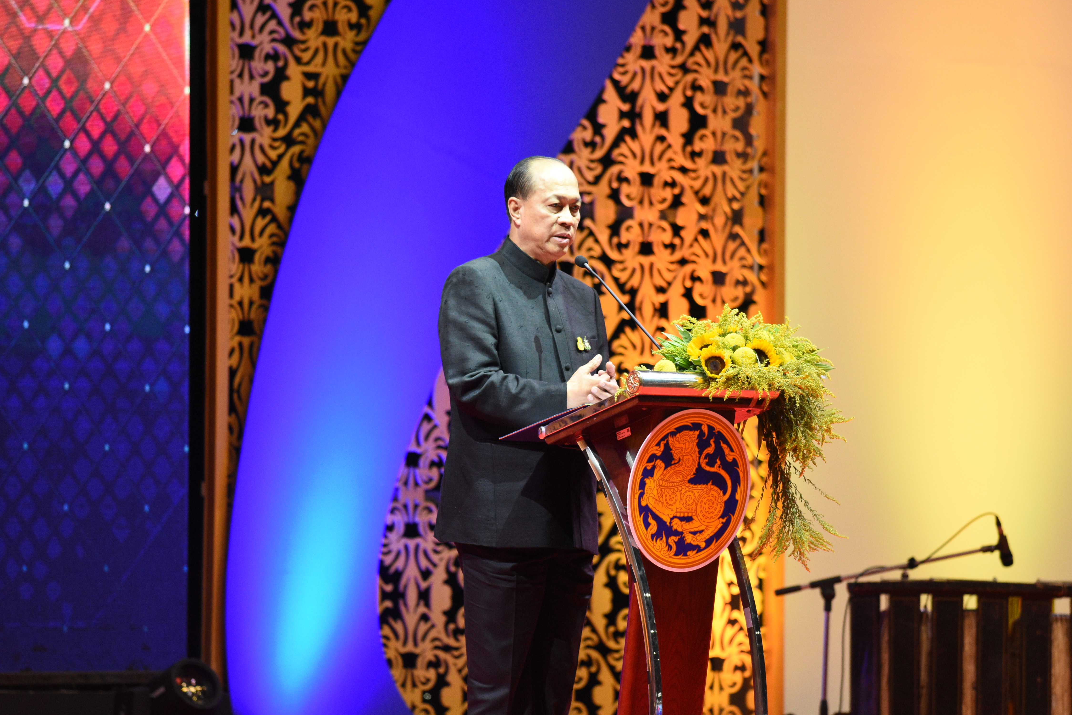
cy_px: 357
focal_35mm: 301
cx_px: 537
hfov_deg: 6.8
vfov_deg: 4.6
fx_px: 8962
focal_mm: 200
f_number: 4
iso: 2000
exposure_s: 1/320
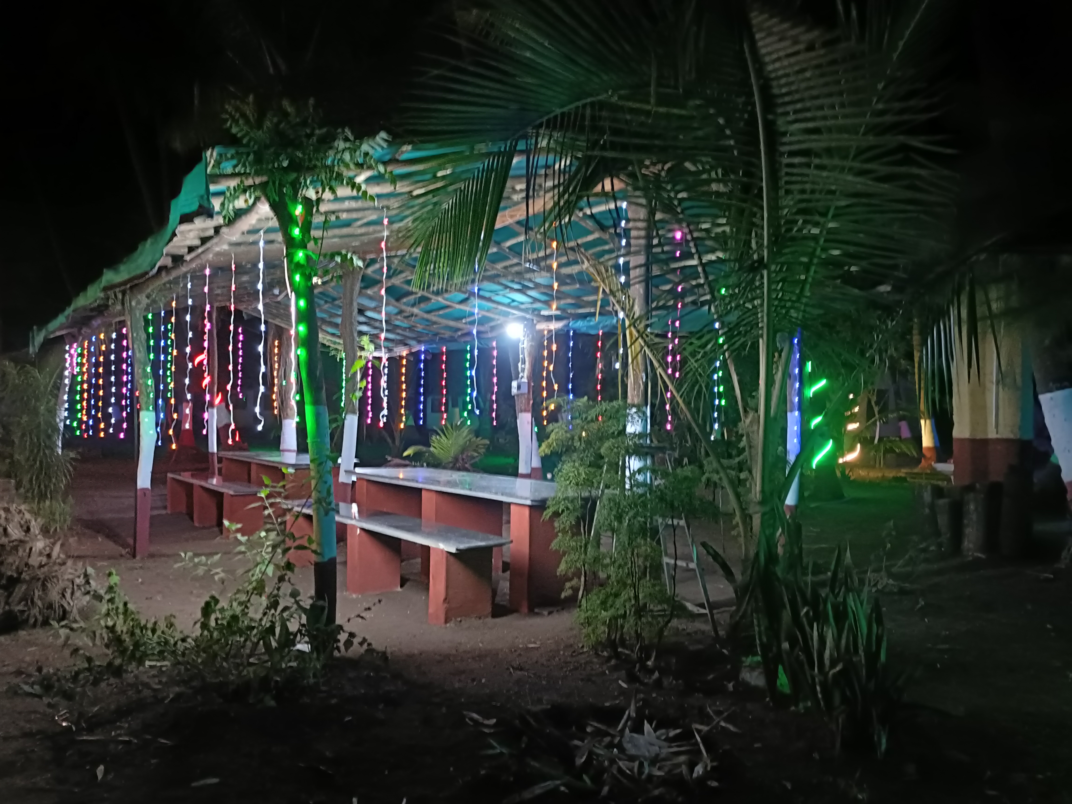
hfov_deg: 69.4
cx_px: 536
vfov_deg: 54.9
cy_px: 402
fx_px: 774
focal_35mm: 25
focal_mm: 4.7
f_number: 1.7
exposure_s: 1/20
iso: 4397
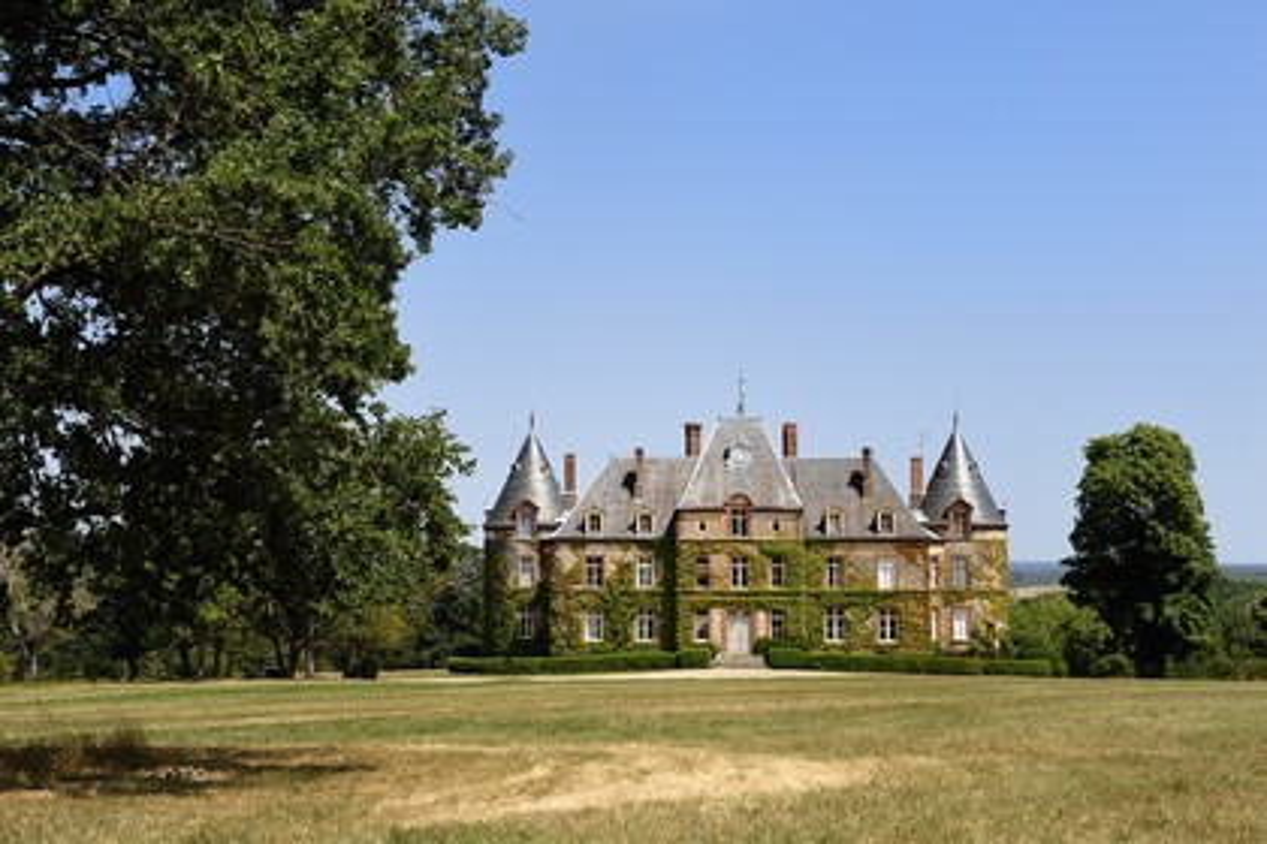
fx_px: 2463
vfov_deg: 19.5
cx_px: 634
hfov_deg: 28.8
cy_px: 422
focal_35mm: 70
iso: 200
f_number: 14
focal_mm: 70
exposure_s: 1/250
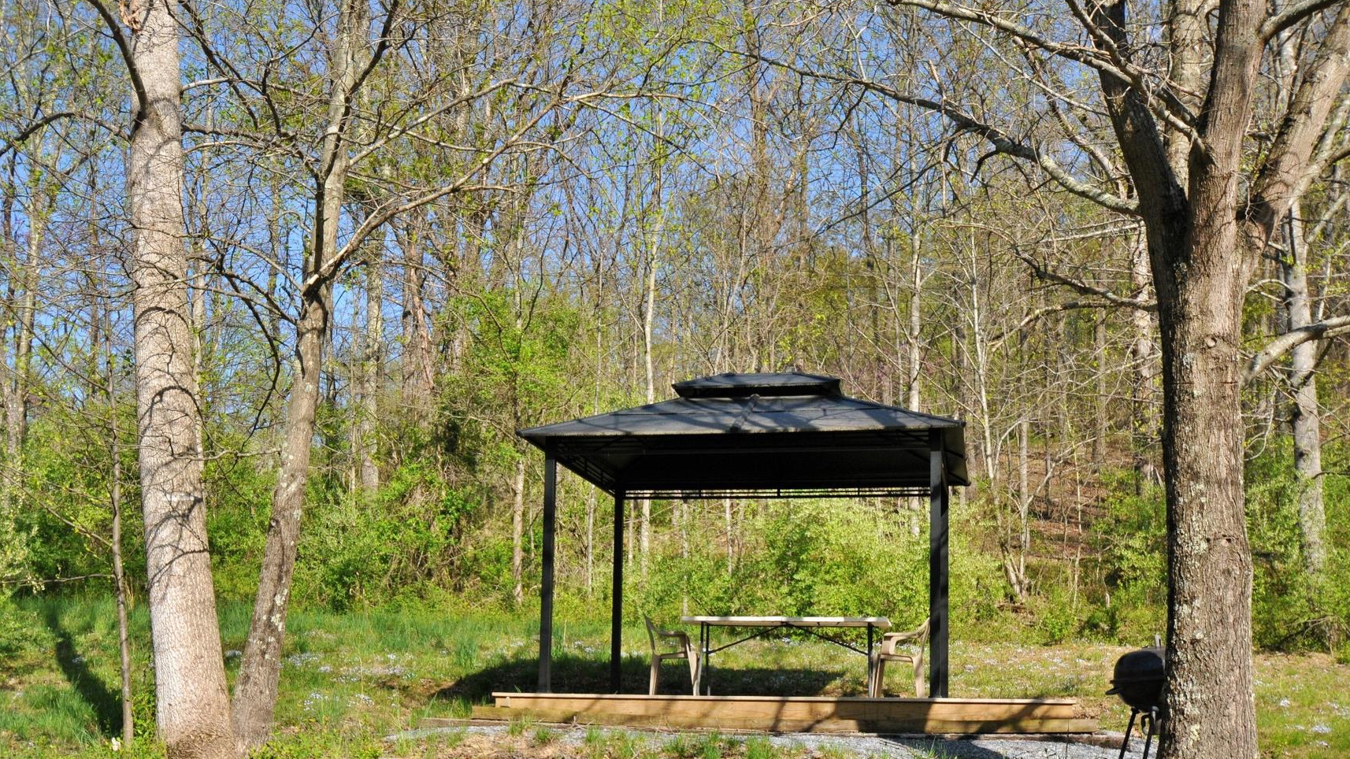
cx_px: 633
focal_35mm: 45
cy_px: 527
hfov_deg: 45.4
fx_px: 1611
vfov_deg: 26.3
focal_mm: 24
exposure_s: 1/1000
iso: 640
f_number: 7.1
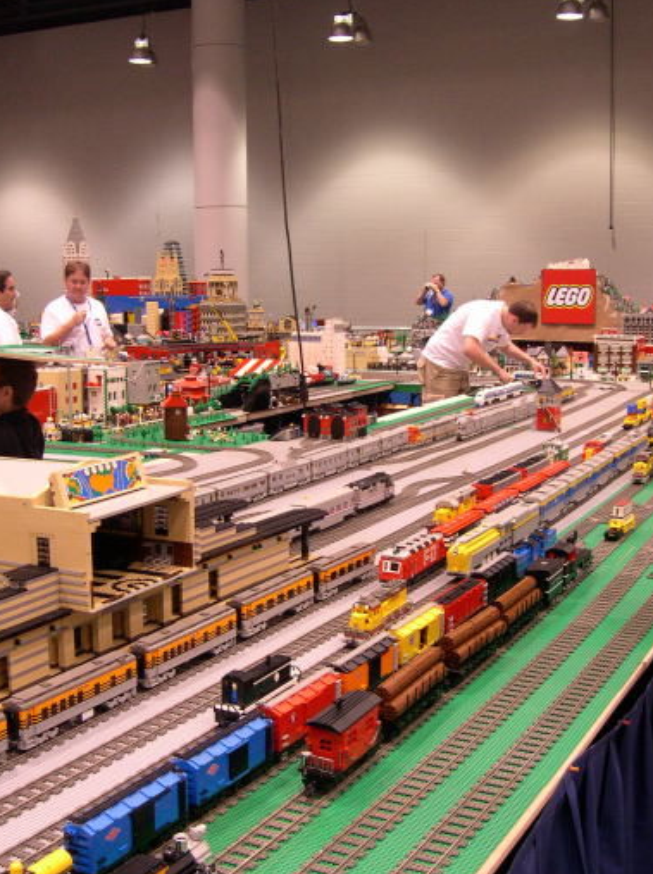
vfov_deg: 42.1
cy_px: 443
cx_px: 294
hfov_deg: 32.1
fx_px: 1134
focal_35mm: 45
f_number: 2.8
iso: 400
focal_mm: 8
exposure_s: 1/64.6
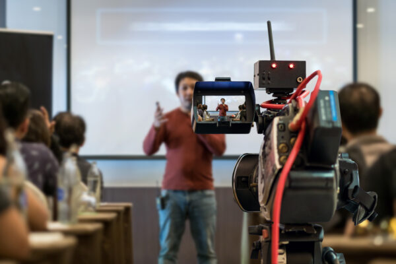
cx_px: 198
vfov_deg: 10.8
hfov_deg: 16.1
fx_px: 1402
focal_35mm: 128
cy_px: 132
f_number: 2.5
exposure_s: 1/100
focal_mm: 85
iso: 1000
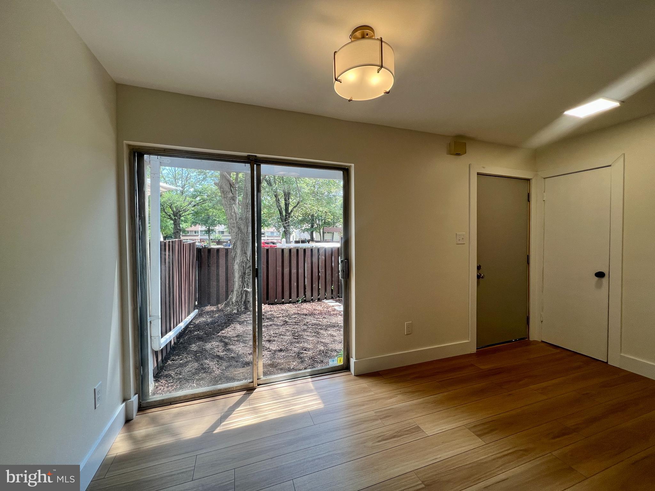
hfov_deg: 106.2
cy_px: 246
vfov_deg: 89.9
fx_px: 246
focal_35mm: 13
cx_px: 328
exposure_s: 1/99
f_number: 1.8
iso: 32
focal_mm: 1.57
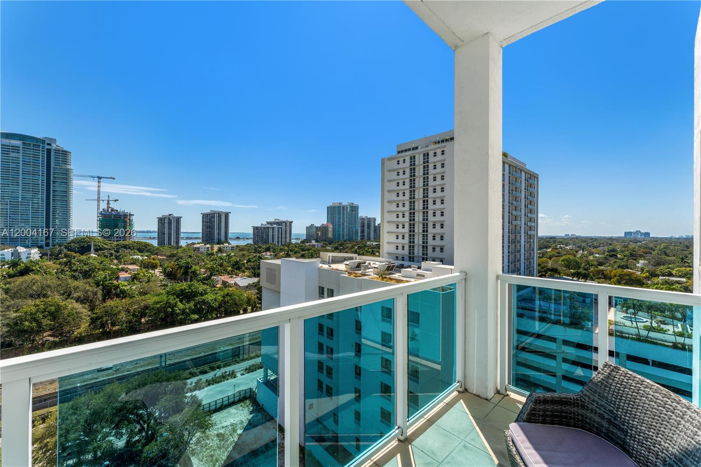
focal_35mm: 15
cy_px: 234
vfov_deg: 78.8
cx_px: 350
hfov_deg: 101.9
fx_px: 284
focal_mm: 14.6
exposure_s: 1/250
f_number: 14
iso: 200
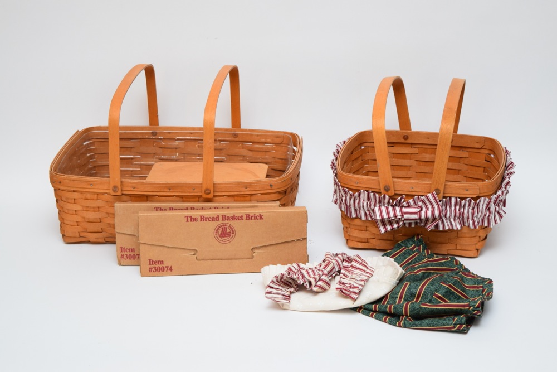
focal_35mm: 72
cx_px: 278
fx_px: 1114
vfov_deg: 18.9
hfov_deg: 28.1
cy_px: 186
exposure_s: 1/60
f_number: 5.3
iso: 800
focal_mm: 48
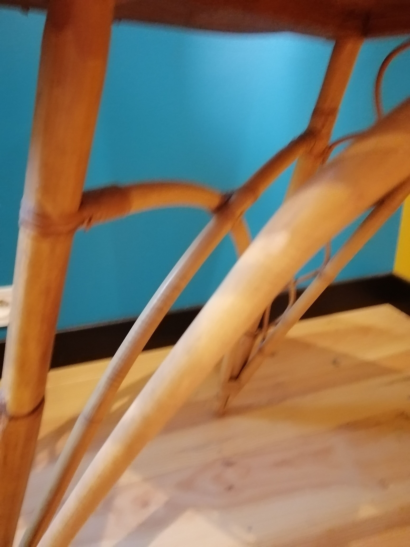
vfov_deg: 67.3
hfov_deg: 53.1
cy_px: 274
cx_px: 205
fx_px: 411
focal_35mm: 26
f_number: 1.8
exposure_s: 1/16.7
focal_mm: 3.95
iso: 1000
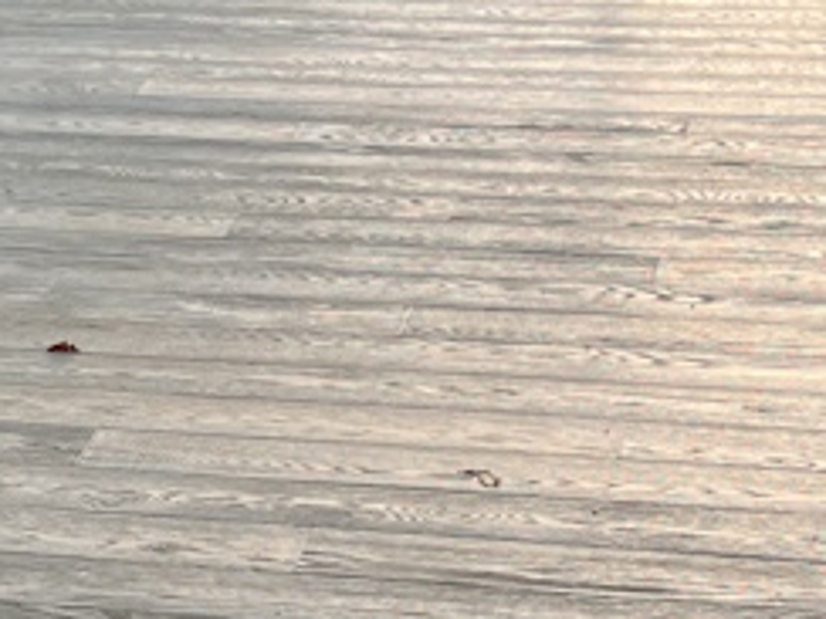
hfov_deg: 14.7
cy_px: 633
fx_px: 3150
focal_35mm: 132
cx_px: 7
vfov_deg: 11.1
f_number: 1.5
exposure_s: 1/121
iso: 100
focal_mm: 5.7
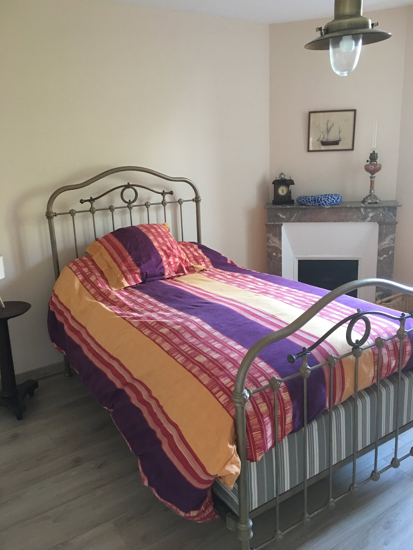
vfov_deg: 61.7
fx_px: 461
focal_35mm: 29
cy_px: 275
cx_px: 206
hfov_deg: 48.2
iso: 100
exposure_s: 1/10
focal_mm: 4.15
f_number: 2.2
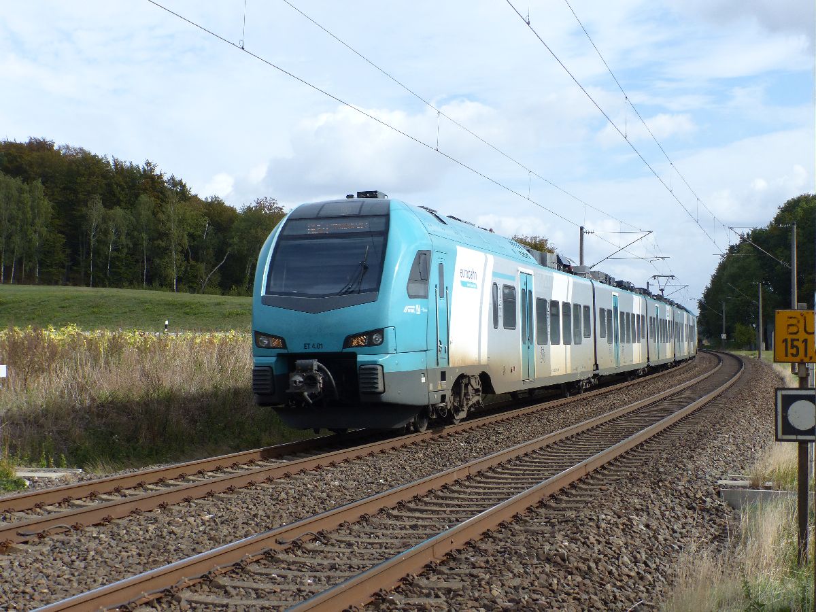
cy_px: 306
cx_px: 408
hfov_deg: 32.7
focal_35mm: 59
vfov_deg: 24.8
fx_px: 1391
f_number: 4
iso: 100
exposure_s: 1/800
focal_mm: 10.5
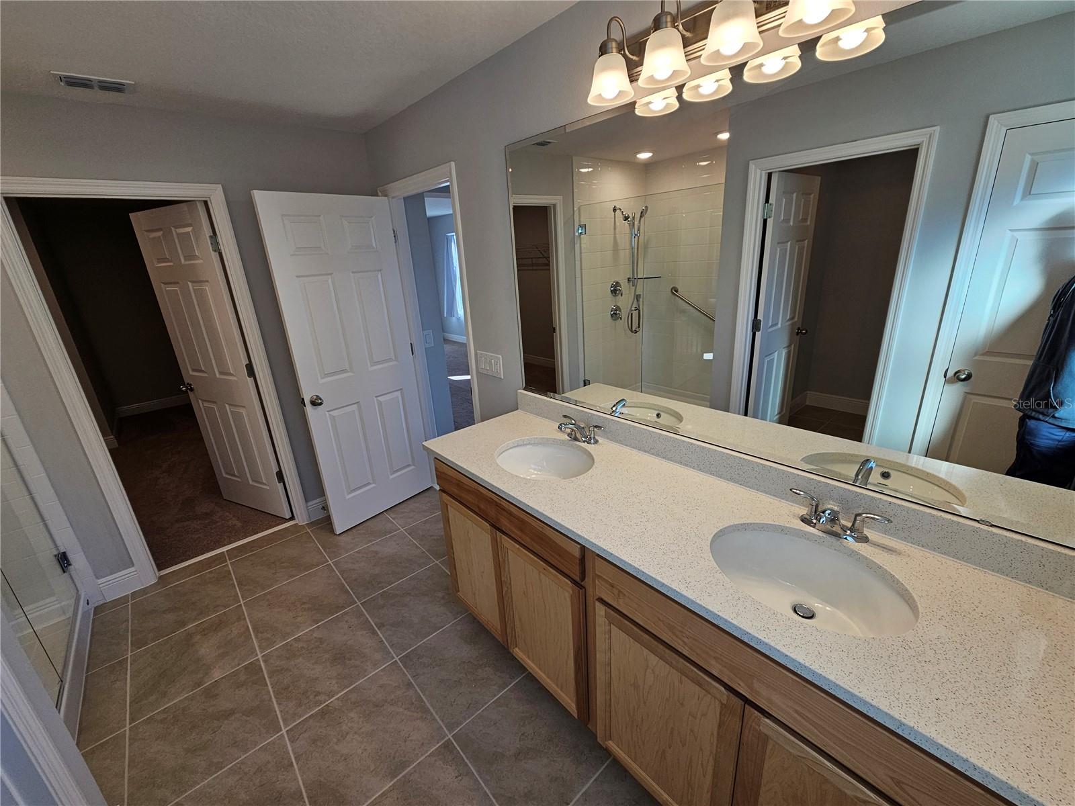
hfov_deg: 106.2
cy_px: 403
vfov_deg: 89.9
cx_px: 538
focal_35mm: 13
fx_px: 404
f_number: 2.2
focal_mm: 2.2
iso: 50
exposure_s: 1/133
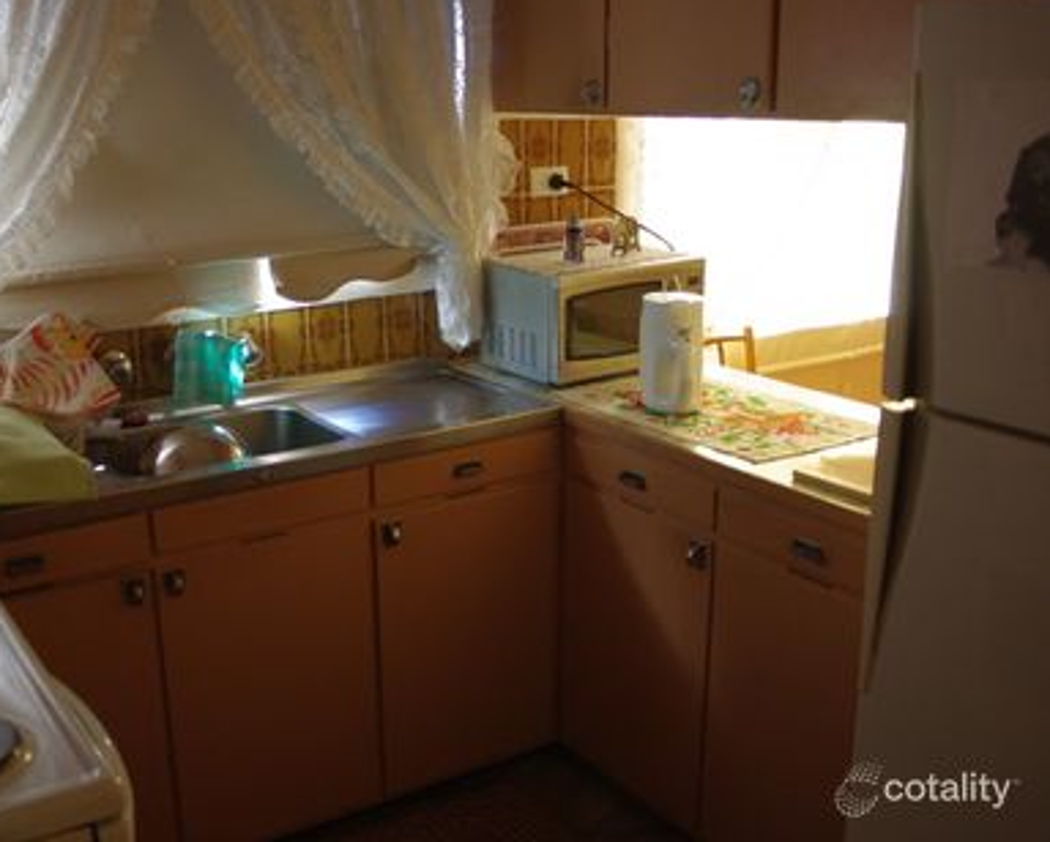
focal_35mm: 39
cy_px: 417
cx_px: 413
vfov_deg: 38.3
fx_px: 1213
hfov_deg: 46.5
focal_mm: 23
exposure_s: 1/10
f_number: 4
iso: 200
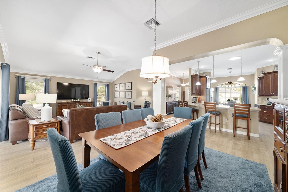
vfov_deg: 81.2
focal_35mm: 14
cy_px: 96
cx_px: 144
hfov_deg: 104.3
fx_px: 112
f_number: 7.1
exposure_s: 1/15
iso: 400
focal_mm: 14
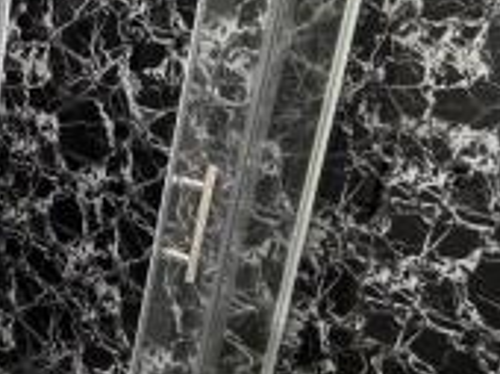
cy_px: 222
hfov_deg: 28.8
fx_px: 692
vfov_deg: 30.1
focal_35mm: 48
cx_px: -210
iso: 250
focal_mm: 2.22
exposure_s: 1/50
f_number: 2.2
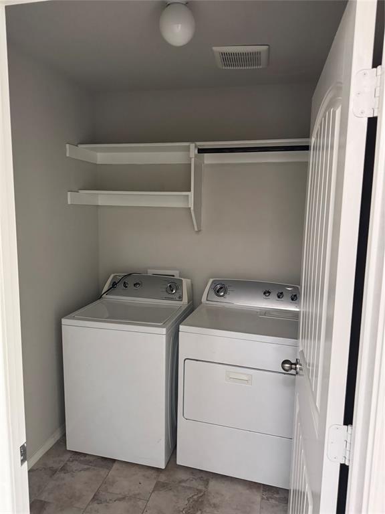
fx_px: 356
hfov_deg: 56.8
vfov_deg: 71.6
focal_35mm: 24
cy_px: 257
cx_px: 192
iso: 500
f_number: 1.78
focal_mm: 6.76
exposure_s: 1/60
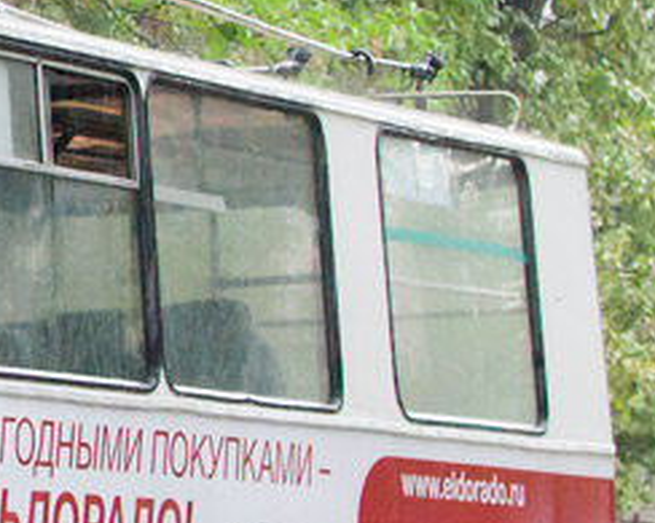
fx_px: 4695
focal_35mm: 242
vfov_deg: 6.4
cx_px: -851
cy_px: 115
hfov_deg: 7.5
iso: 800
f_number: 5
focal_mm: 35
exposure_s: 1/80
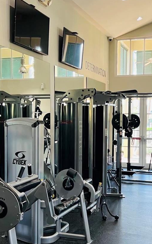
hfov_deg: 24.7
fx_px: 345
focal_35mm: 52
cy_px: 140
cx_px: 103
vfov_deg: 38.8
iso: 125
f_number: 1.5
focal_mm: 5.7
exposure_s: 1/60
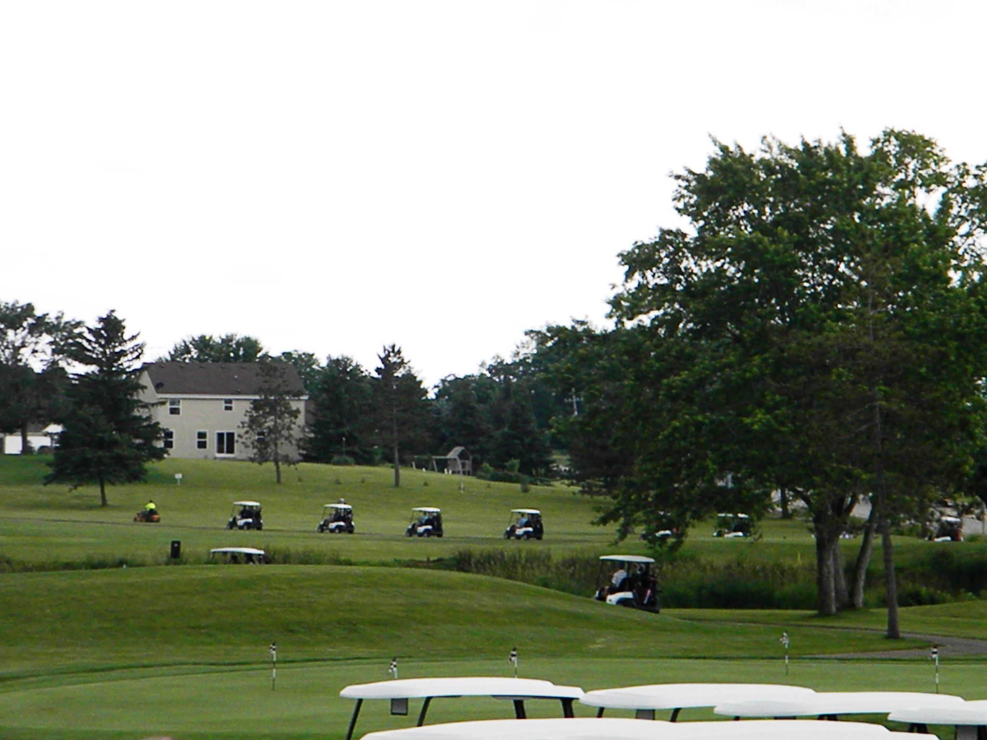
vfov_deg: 10.0
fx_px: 4220
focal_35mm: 148
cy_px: 370
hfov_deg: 13.3
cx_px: 494
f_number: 10
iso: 720
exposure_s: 1/779
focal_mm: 26.8
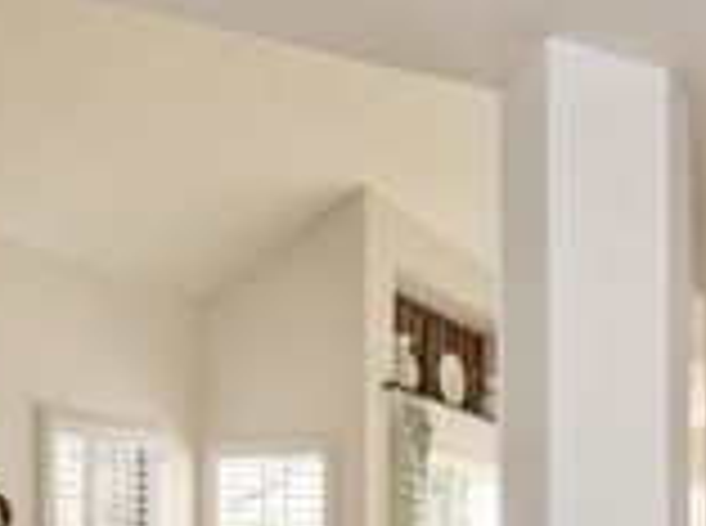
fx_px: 1119
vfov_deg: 24.5
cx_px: 724
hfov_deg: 32.0
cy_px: 593
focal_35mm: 55
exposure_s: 1/100
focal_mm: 14
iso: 200
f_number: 5
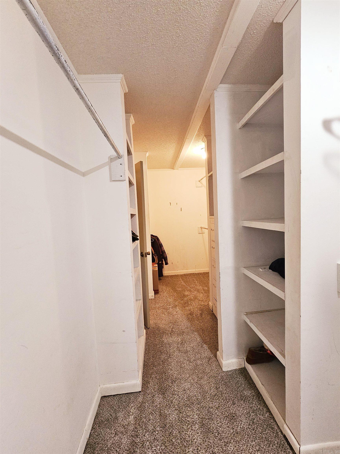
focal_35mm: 13
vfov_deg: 106.2
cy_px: 227
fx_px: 170
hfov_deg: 89.9
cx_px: 170
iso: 400
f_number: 2.2
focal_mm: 2.2
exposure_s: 1/60.2
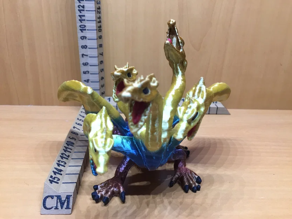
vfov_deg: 48.2
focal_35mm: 29
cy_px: 110
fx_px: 245
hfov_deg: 61.7
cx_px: 146
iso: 125
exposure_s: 1/10
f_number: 2.2
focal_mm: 4.15
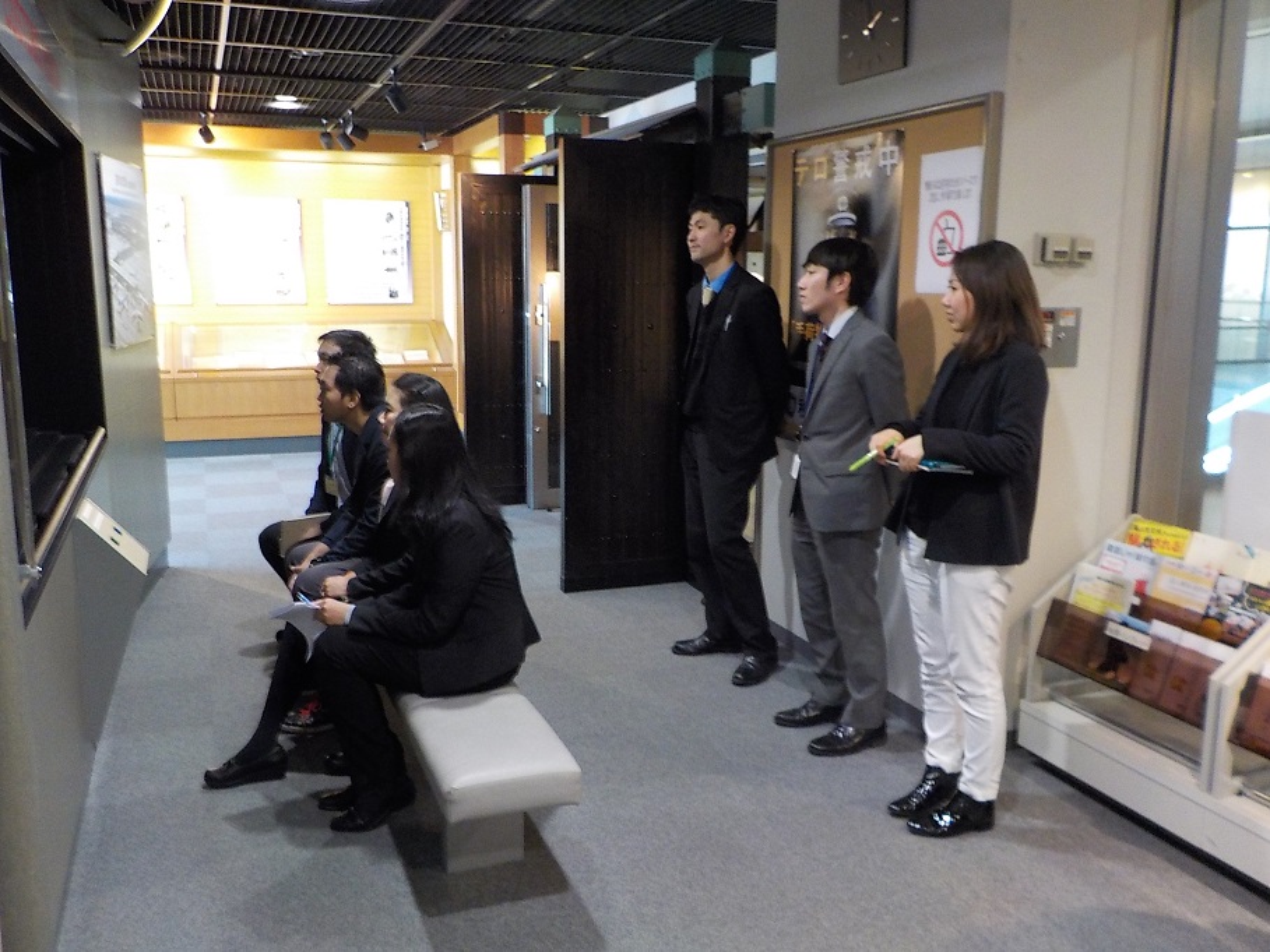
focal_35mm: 30
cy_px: 476
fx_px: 1101
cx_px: 635
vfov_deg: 46.8
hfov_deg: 60.0
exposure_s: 1/10
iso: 400
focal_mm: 4.1
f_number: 3.3
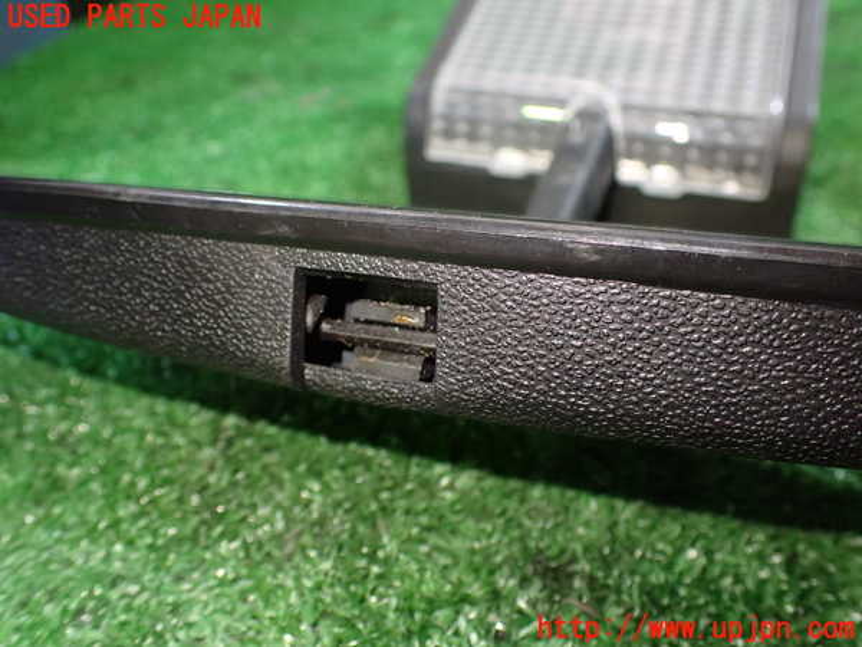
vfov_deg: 46.8
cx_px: 431
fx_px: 747
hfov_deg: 60.0
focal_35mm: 30
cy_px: 324
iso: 800
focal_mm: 5.4
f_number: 2.3
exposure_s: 1/80
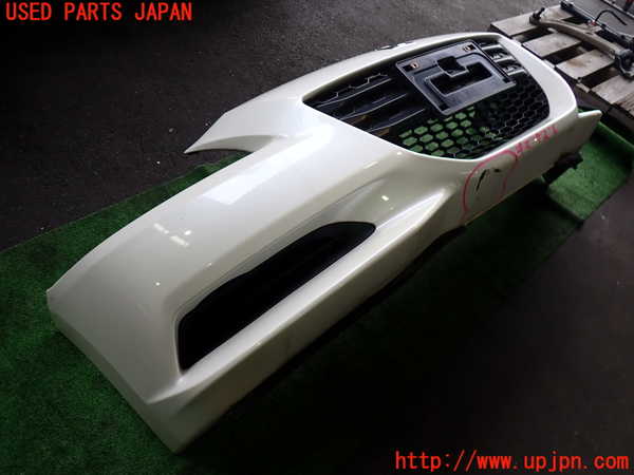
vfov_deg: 46.8
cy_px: 238
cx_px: 317
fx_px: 549
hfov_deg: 60.0
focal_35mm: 30
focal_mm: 5.4
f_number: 2.3
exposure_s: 1/160
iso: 100
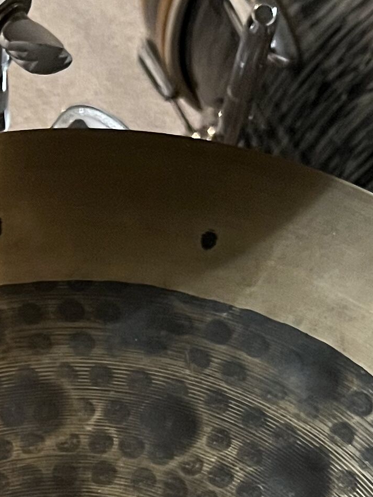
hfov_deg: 13.2
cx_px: 36
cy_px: 613
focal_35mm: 111
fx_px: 1595
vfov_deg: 16.9
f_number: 1.6
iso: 640
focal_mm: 5.1
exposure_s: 1/25
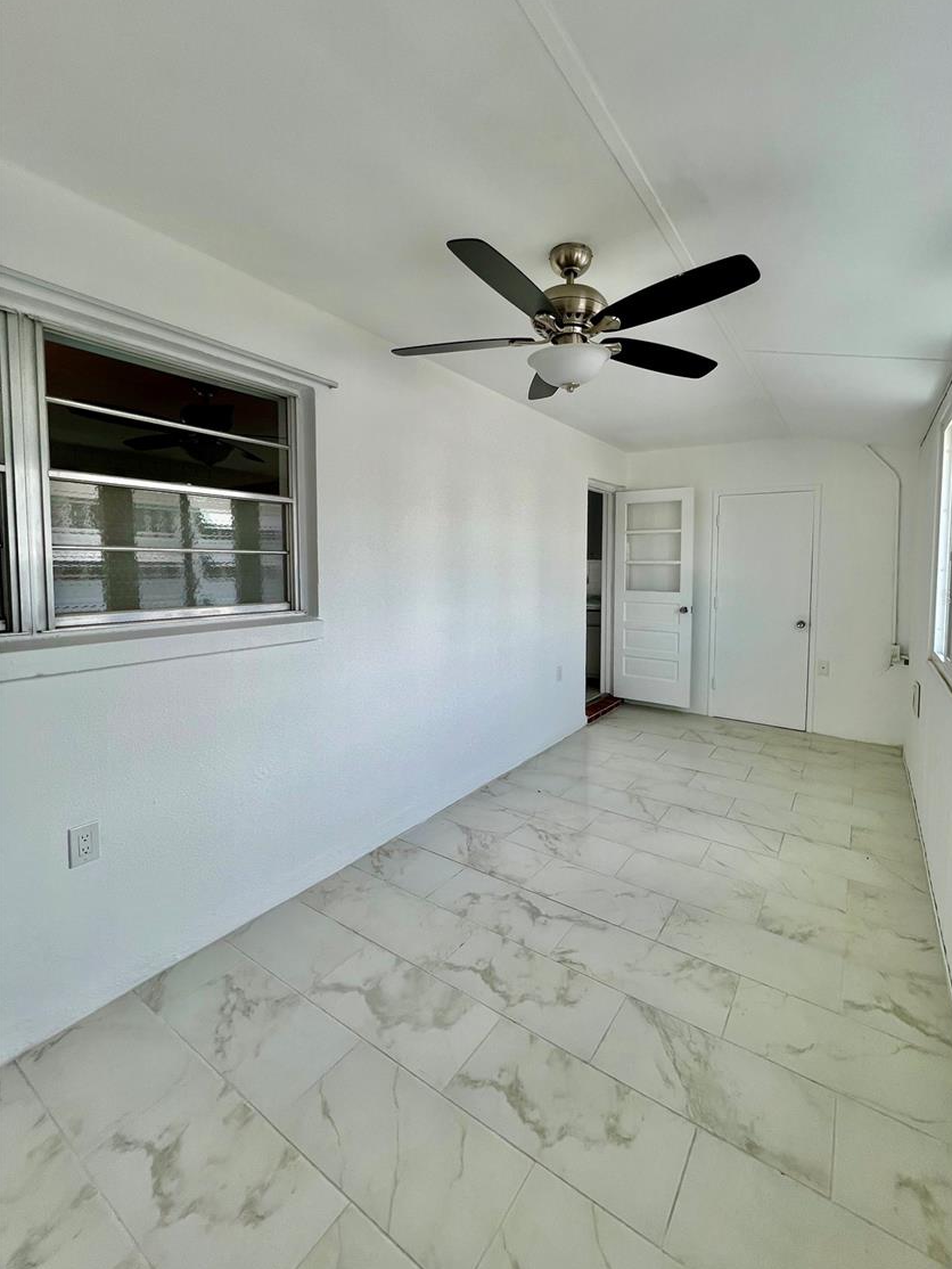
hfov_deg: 85.6
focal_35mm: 14
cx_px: 510
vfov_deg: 101.9
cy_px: 597
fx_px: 513
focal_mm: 1.57
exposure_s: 1/151
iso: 32
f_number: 1.8
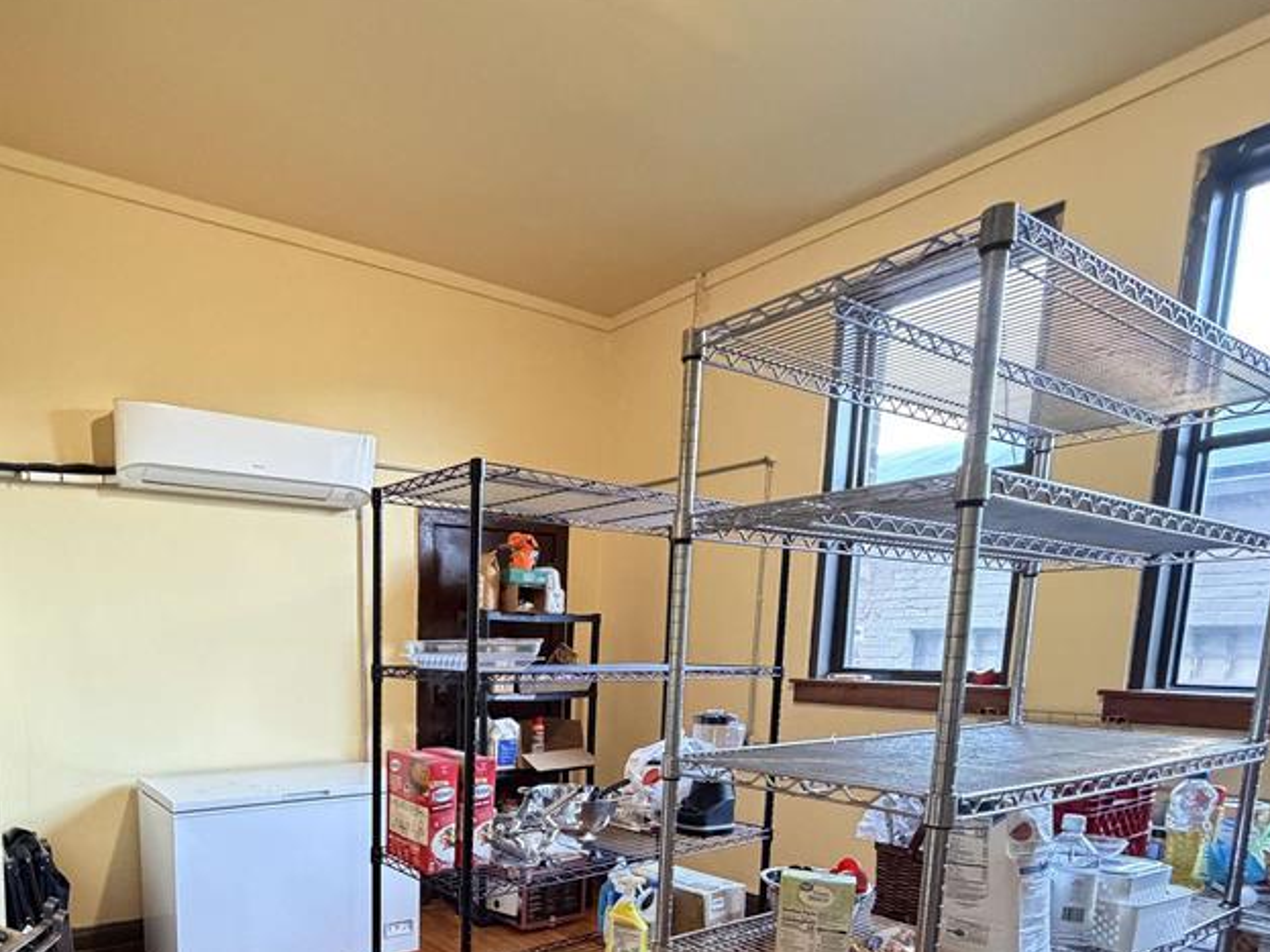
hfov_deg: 71.7
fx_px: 844
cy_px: 769
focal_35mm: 23
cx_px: 422
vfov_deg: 54.6
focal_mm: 2.22
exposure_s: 1/60
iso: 1000
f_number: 2.2
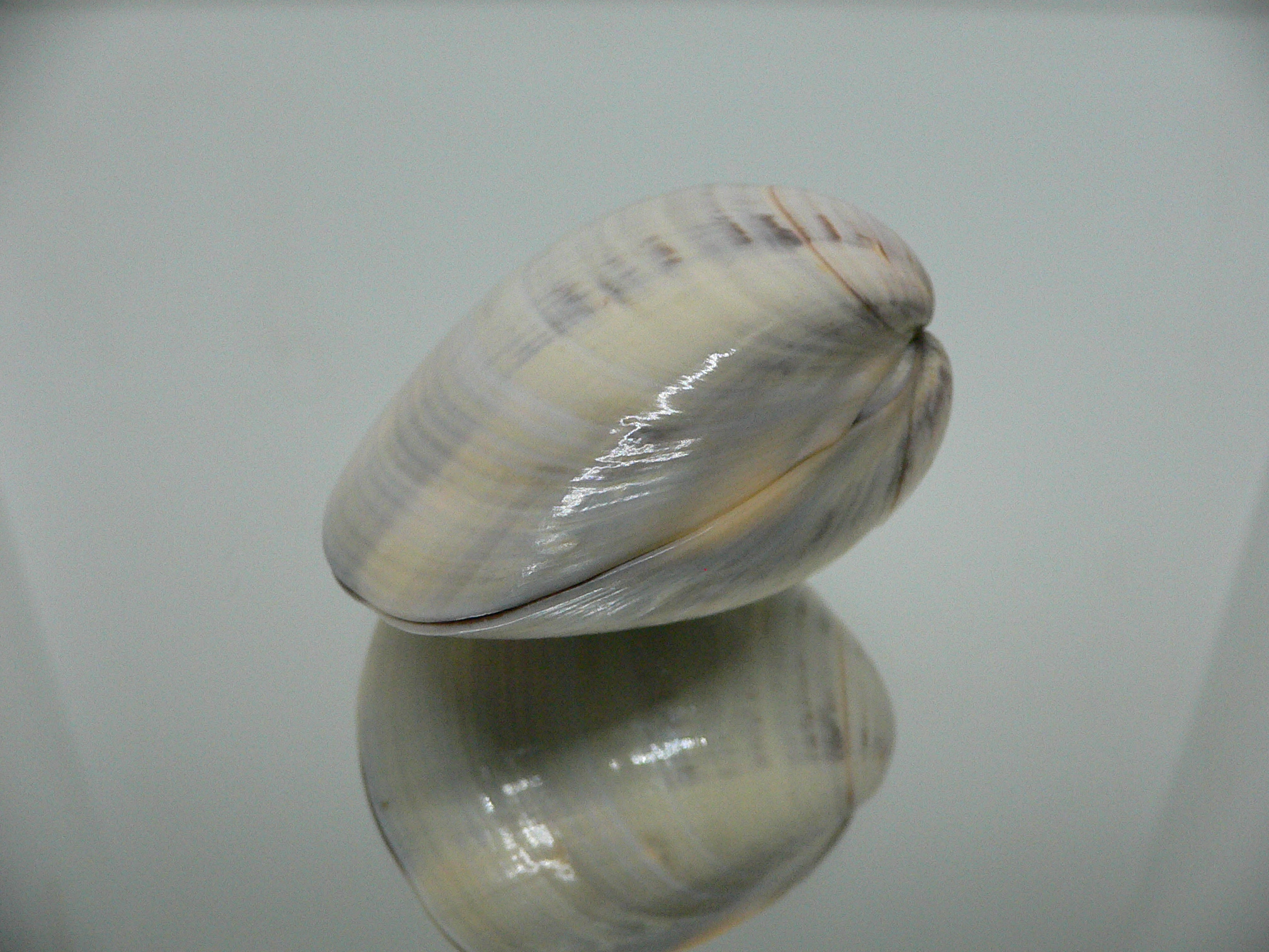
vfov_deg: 40.7
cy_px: 476
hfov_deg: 52.6
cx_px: 634
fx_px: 1283
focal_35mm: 35
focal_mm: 4.6
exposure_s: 1/60
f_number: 2.8
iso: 200
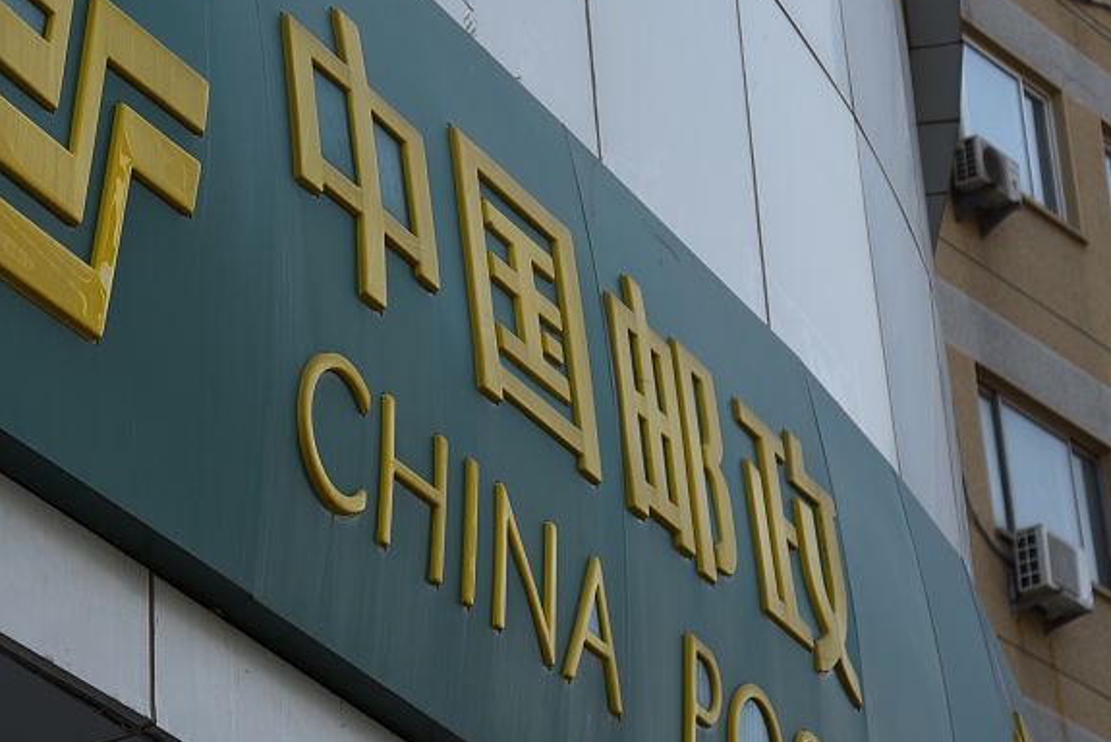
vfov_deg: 9.7
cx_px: 354
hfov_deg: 14.4
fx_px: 4384
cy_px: 190
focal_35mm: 142
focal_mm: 68
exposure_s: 1/250
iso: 100
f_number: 5
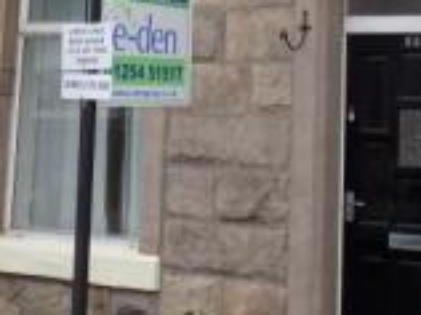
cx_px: 257
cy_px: -111
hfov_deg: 23.0
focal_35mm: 85
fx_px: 1032
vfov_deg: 16.3
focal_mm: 4
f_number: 3.1
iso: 80
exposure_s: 1/200
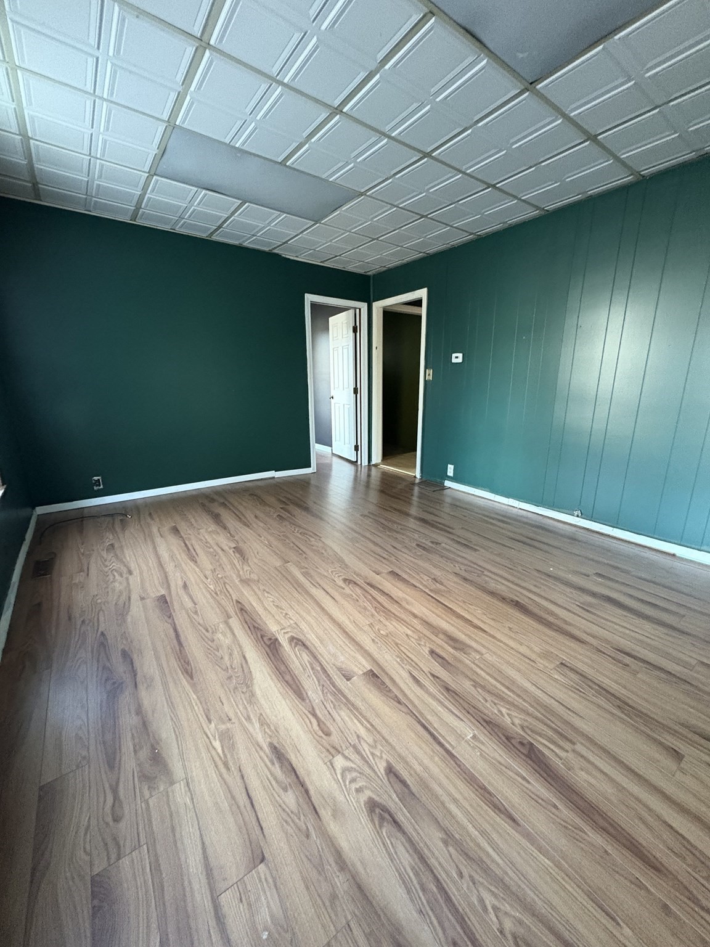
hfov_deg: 85.7
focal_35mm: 14
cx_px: 355
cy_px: 474
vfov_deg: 102.1
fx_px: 383
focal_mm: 2.22
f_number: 2.2
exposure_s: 1/50
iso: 1000
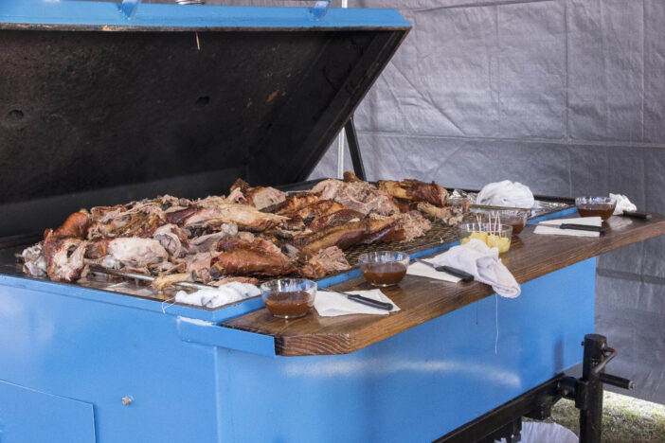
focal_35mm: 55
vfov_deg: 24.6
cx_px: 332
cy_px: 222
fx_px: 1016
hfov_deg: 36.2
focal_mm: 37
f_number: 8
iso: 3200
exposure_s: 1/30
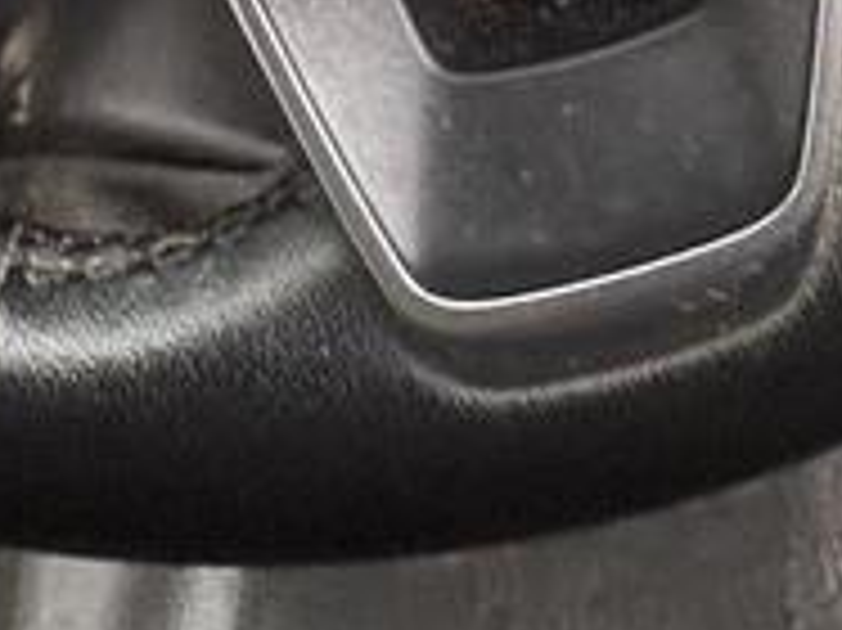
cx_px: 671
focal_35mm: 67
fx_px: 1629
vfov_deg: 15.1
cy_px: -801
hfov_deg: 28.4
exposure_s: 1/60
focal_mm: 2.22
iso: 320
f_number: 2.2
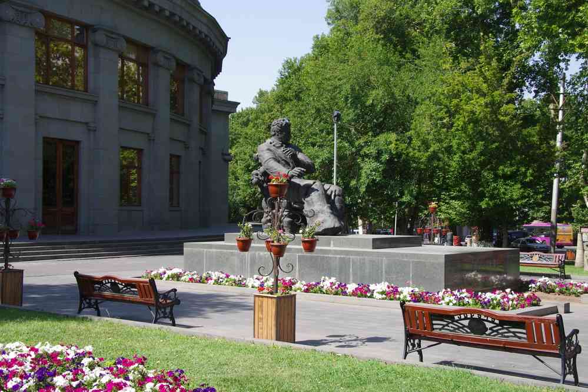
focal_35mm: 49
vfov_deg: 27.5
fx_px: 800
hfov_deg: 40.3
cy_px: 196
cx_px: 294
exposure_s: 1/60
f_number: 9
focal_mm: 32.5
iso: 200
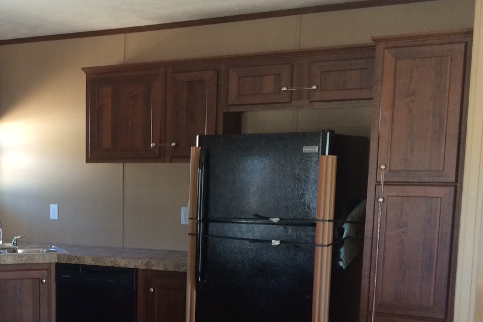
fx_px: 818
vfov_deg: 21.8
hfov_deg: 31.0
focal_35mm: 61
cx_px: 29
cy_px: 286
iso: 80
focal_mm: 4.15
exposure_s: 1/33
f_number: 2.2
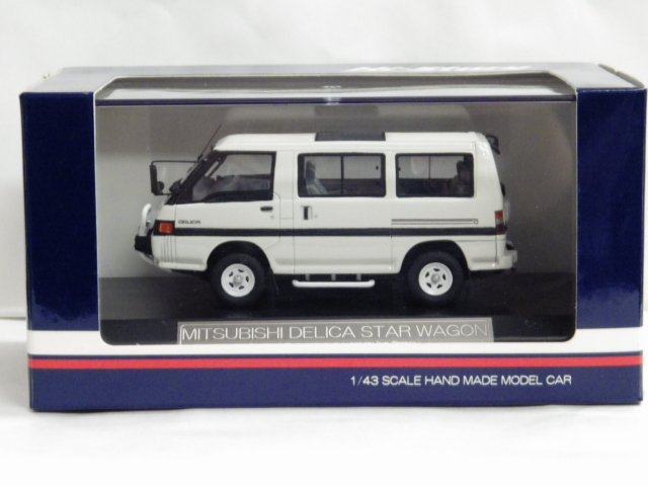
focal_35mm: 103
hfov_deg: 19.1
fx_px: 1928
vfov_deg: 14.4
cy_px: 243
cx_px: 324
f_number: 4.6
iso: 800
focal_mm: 18.4
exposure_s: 1/30
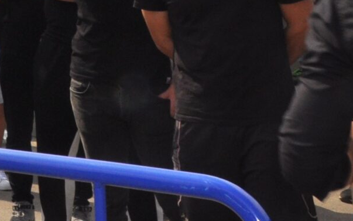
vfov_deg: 9.0
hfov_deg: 13.3
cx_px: -343
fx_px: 1310
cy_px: -239
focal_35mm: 136
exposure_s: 1/200
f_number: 18
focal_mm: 21
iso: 400
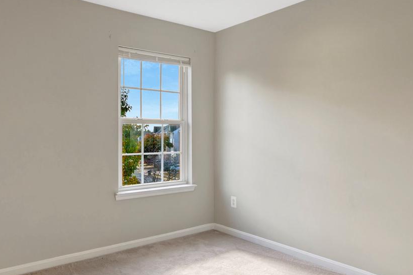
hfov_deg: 65.4
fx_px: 321
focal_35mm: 28
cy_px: 133
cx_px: 193
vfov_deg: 46.4
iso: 1250
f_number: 8
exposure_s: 1/160
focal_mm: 16
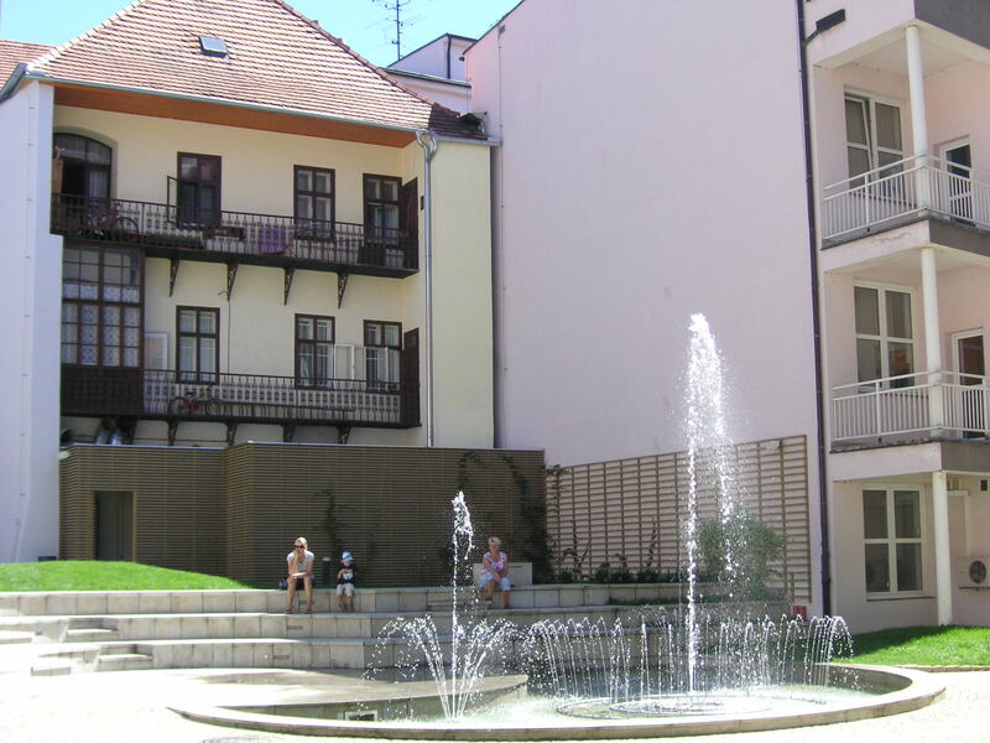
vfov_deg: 29.1
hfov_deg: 38.2
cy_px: 372
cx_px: 495
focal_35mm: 50
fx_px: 1430
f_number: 3.4
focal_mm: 8.4
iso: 50
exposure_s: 1/350
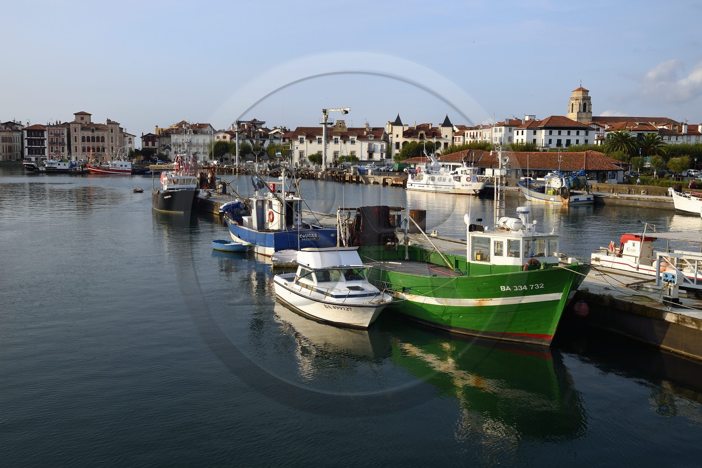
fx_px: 741
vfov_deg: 35.0
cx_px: 351
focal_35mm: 38
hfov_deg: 50.7
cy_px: 234
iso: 200
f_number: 13
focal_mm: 38
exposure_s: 1/200
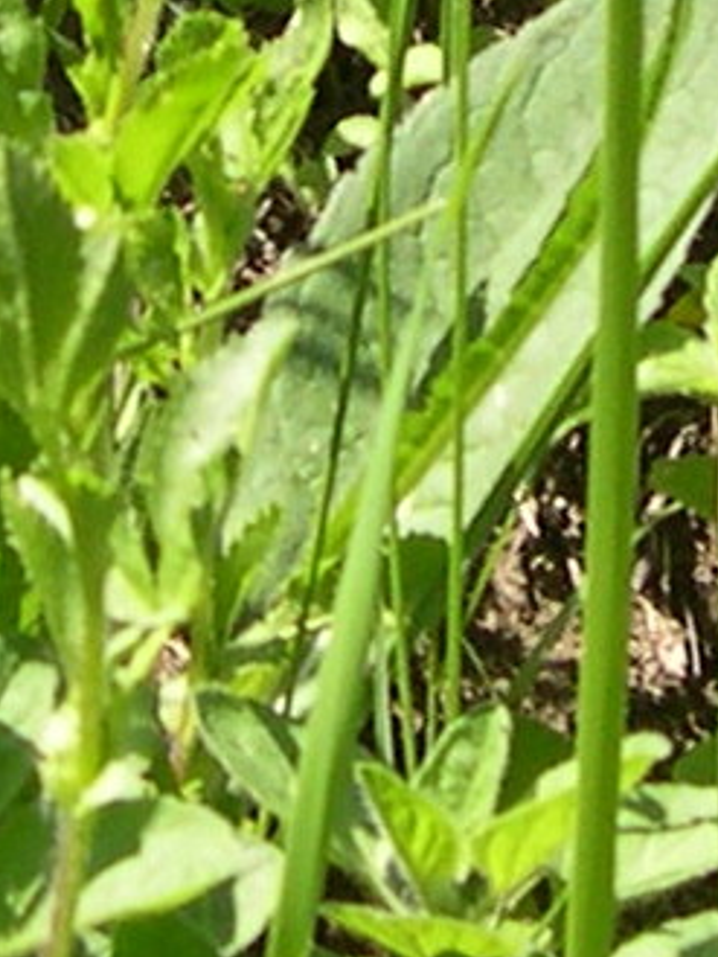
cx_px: 693
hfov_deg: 9.8
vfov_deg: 13.0
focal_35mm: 150
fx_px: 4146
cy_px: -52
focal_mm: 8
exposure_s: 1/87
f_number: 7.6
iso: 100
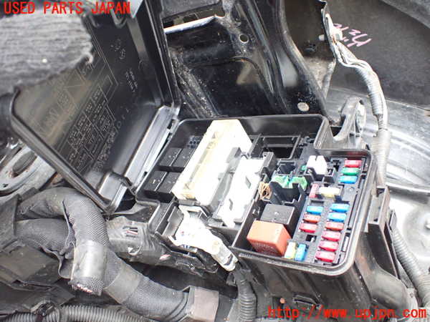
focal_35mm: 30
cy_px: 161
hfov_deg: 60.0
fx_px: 373
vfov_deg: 46.8
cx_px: 215
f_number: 2.3
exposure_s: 1/125
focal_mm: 5.4
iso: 640
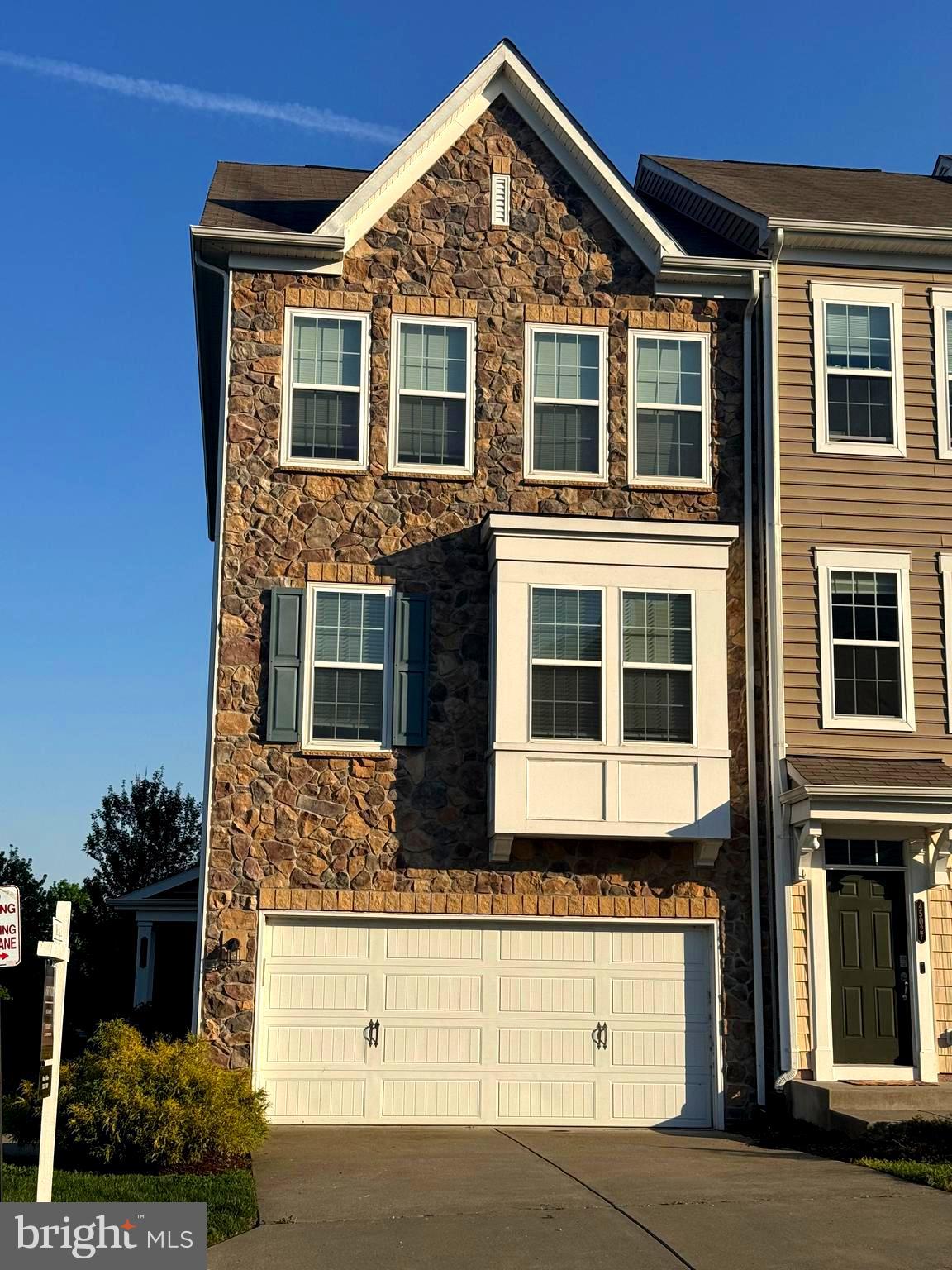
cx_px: 476
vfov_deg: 39.7
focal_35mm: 48
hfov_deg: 30.3
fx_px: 1760
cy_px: 635
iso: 64
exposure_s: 1/5848
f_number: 1.78
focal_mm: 6.76
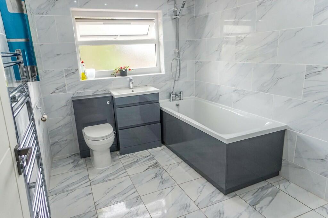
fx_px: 219
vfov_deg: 53.1
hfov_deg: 73.8
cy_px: 109
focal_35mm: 24
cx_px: 164
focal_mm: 16
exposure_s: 1/125
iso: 400
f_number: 5.6
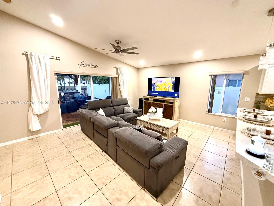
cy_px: 103
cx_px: 137
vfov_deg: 85.7
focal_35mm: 14
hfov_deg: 102.1
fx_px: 111
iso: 640
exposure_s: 1/60
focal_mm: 2.22
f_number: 2.2
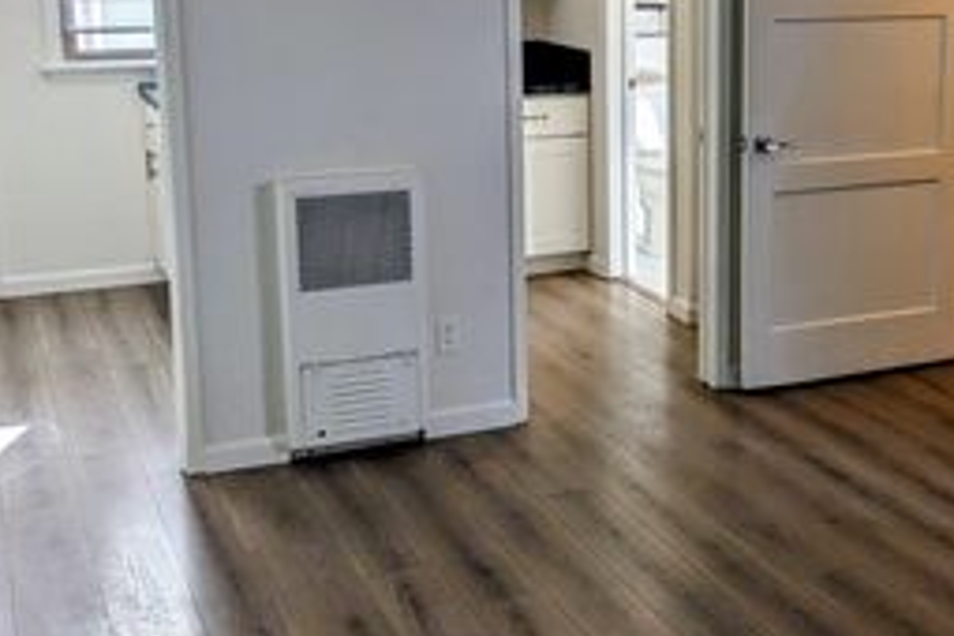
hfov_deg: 35.4
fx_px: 1457
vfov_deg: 24.4
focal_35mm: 55
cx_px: 722
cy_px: 178
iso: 53
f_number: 1.73
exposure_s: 1/120
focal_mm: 4.38
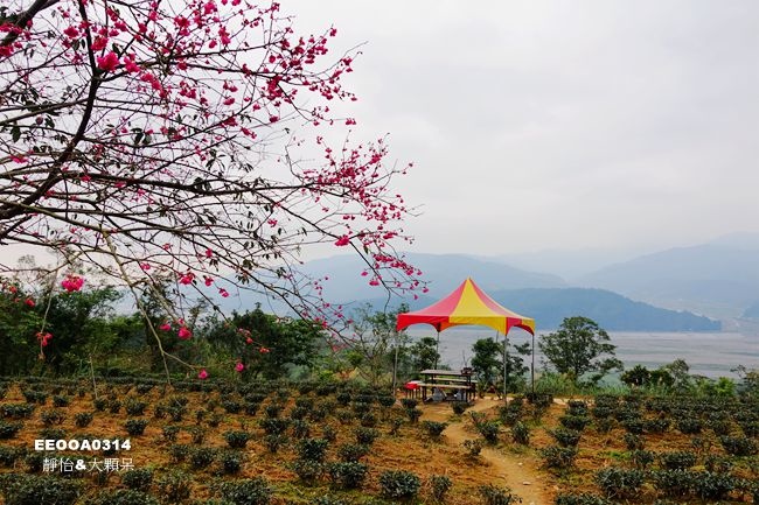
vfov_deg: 51.3
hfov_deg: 71.5
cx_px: 380
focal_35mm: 25
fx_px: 527
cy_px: 252
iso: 125
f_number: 4
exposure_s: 1/80
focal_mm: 9.12
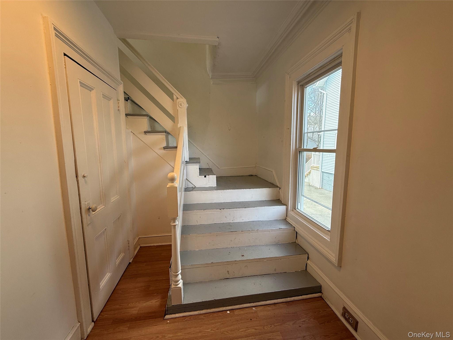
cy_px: 170
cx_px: 226
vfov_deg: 85.7
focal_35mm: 14
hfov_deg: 102.1
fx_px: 183
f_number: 2.2
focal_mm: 2.22
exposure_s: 1/120
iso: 64
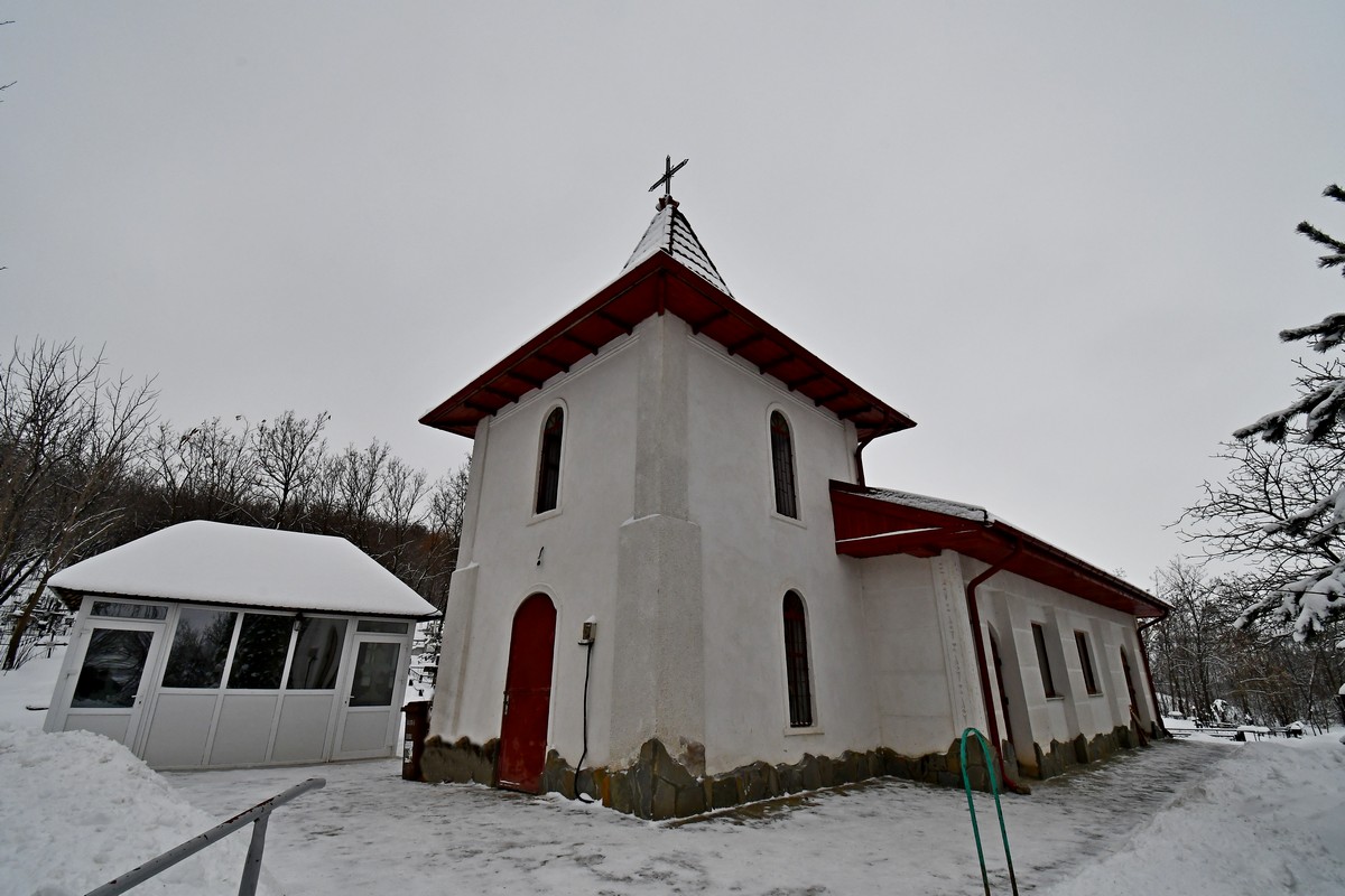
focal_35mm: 15
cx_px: 672
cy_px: 448
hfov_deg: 100.4
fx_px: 560
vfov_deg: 77.3
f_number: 13
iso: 800
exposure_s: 1/1250
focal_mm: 10
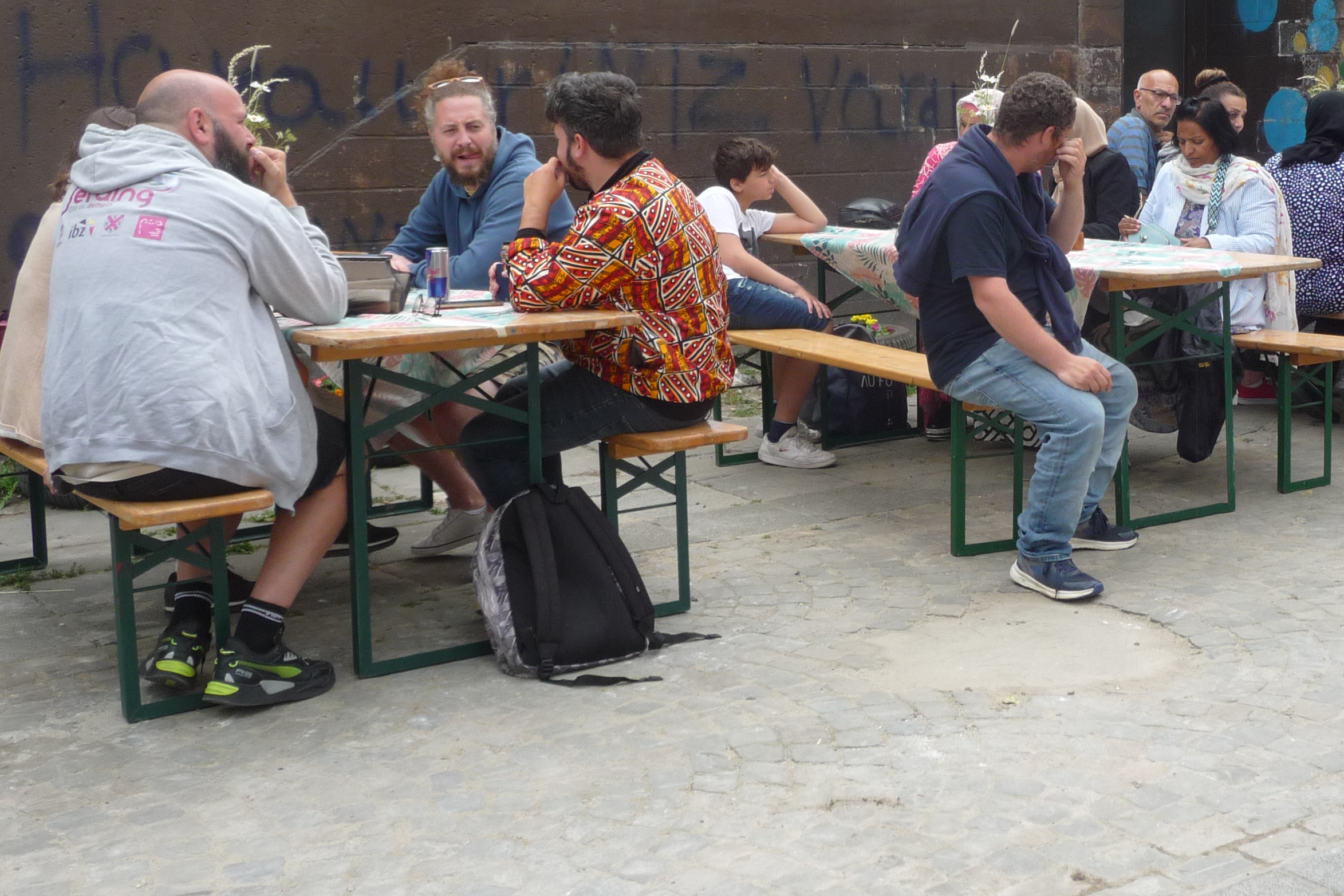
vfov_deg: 27.1
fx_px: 1829
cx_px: 989
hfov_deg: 39.4
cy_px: 220
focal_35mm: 49
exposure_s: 1/320
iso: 100
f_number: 3.5
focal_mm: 5.3
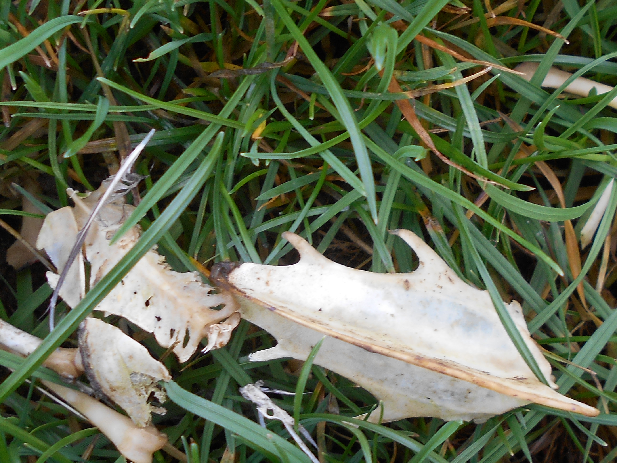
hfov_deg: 38.6
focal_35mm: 48
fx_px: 856
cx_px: 466
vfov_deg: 30.2
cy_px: 274
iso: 80
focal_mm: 4.6
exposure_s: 1/40
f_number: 3.2
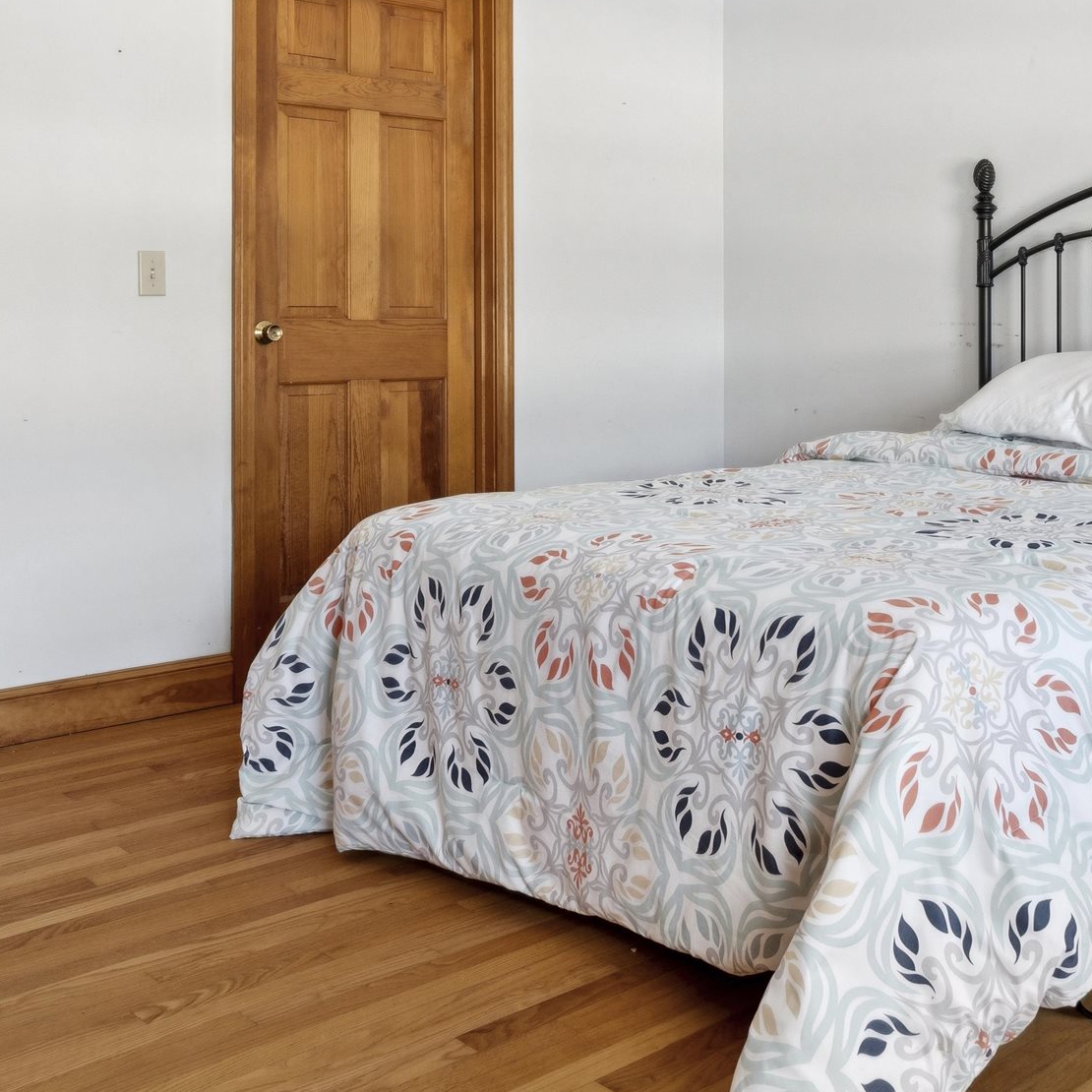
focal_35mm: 40
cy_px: 335
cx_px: 732
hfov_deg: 41.3
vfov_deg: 41.1
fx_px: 1428
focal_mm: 17
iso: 640
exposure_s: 1/25
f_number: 8
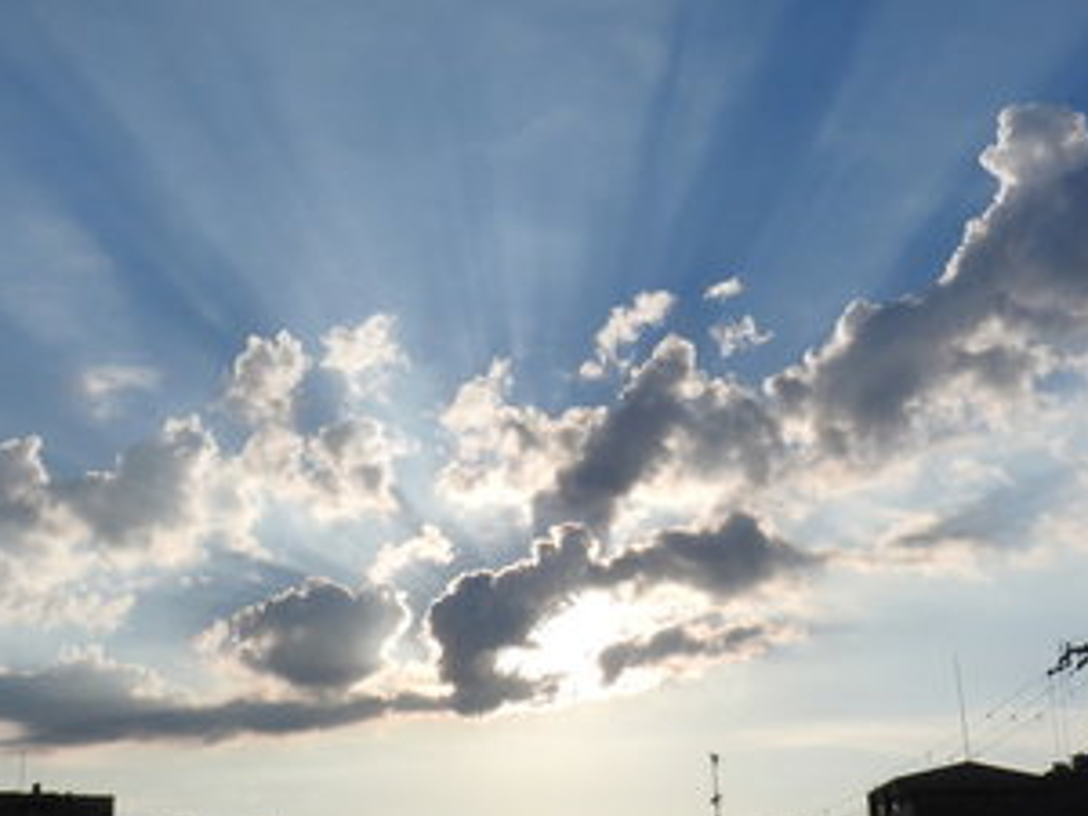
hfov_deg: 34.8
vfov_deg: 26.3
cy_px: 241
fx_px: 1729
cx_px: 413
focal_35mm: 55
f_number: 6.4
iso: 100
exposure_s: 1/1600
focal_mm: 5.9
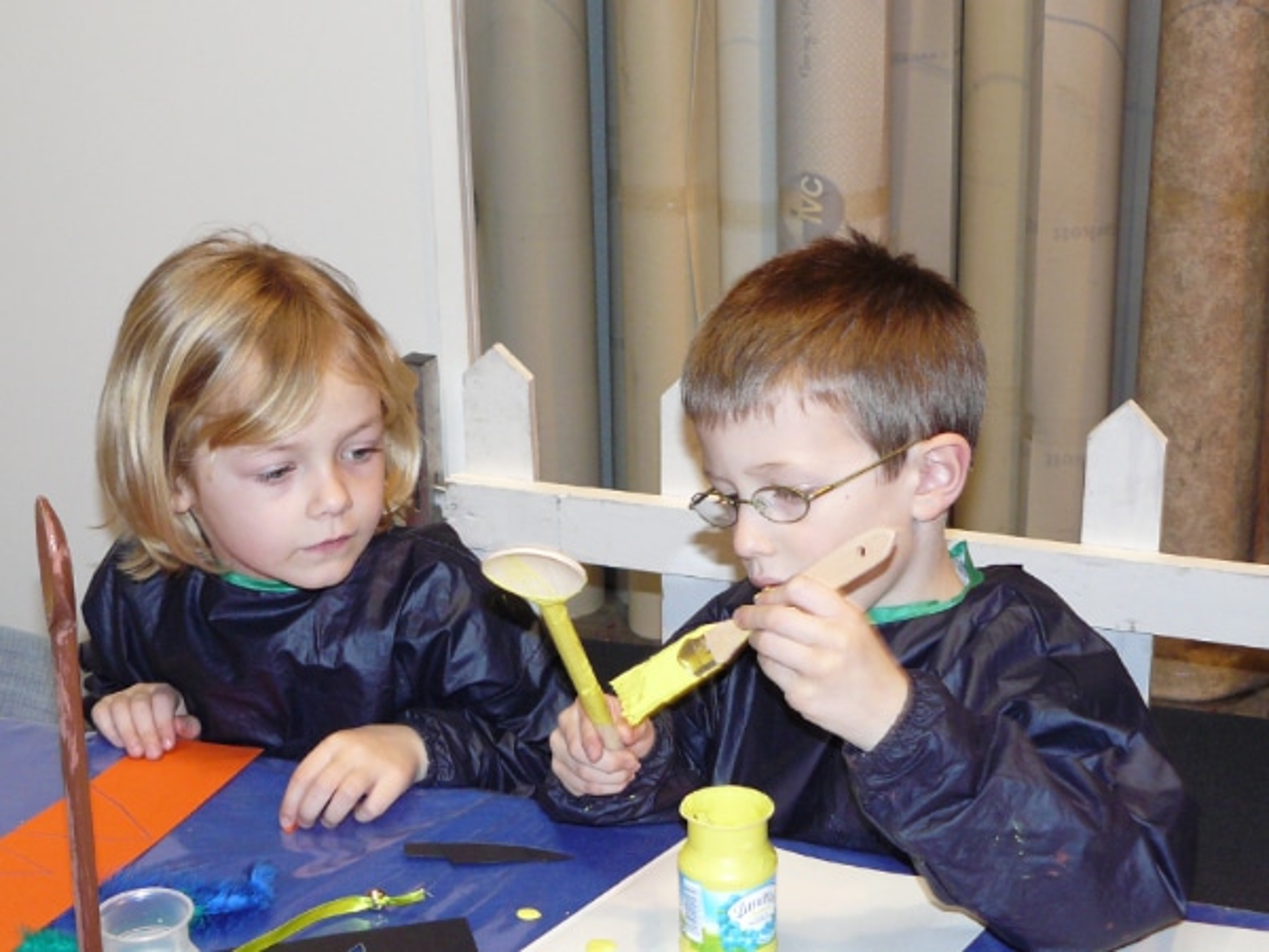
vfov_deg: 22.6
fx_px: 2383
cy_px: 476
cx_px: 634
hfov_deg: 29.8
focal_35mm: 65
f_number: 2.8
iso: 200
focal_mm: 9.1
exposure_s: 1/30
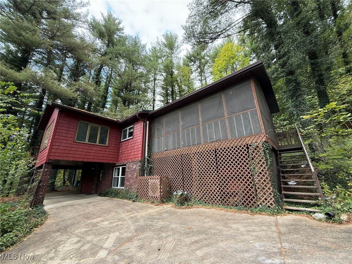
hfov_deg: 102.1
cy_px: 132
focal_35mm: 14
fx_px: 142
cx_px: 176
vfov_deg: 85.7
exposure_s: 1/119
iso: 64
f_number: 2.2
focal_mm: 2.22
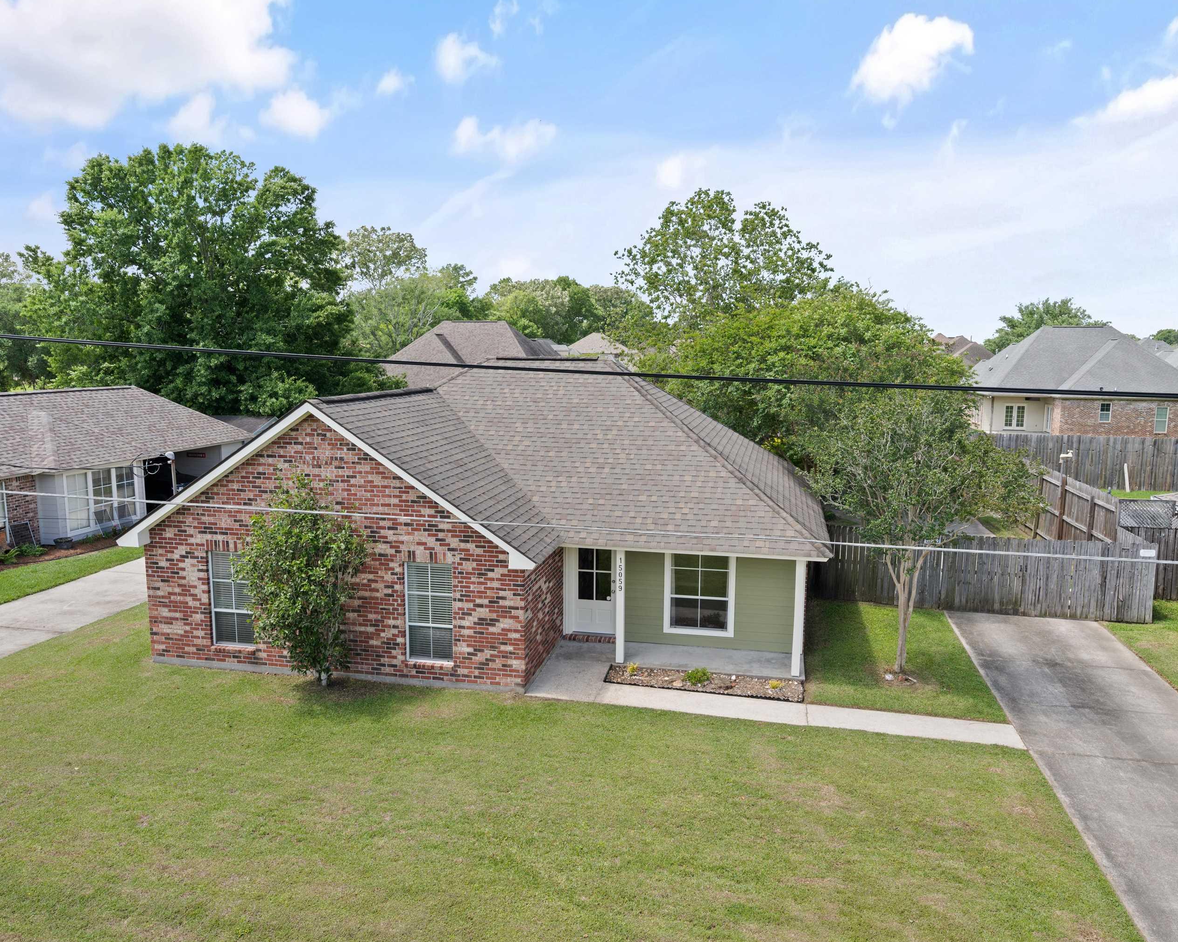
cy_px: 474
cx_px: 590
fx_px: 857
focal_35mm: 25
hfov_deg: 69.0
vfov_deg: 57.6
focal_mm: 21.5
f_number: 10
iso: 200
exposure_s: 1/125
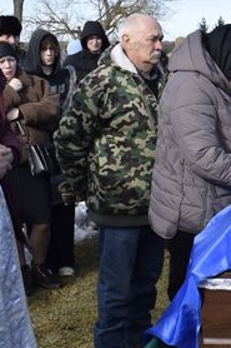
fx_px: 703
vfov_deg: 27.7
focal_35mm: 73
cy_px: 151
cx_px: 337
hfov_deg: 17.0
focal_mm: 18
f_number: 5
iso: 200
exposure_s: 1/800
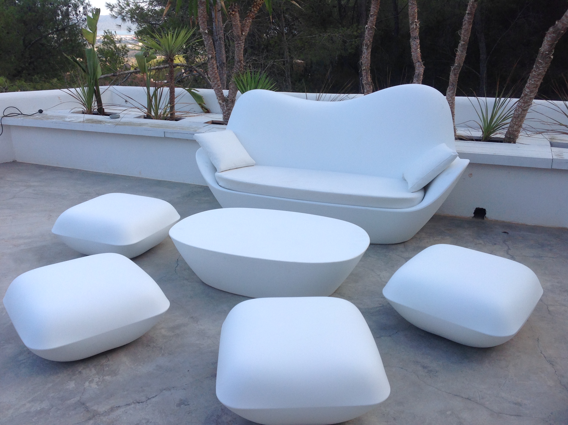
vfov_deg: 40.6
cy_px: 212
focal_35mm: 35
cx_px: 284
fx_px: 573
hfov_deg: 52.7
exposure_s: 1/504
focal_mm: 4.28
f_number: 2.4
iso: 50
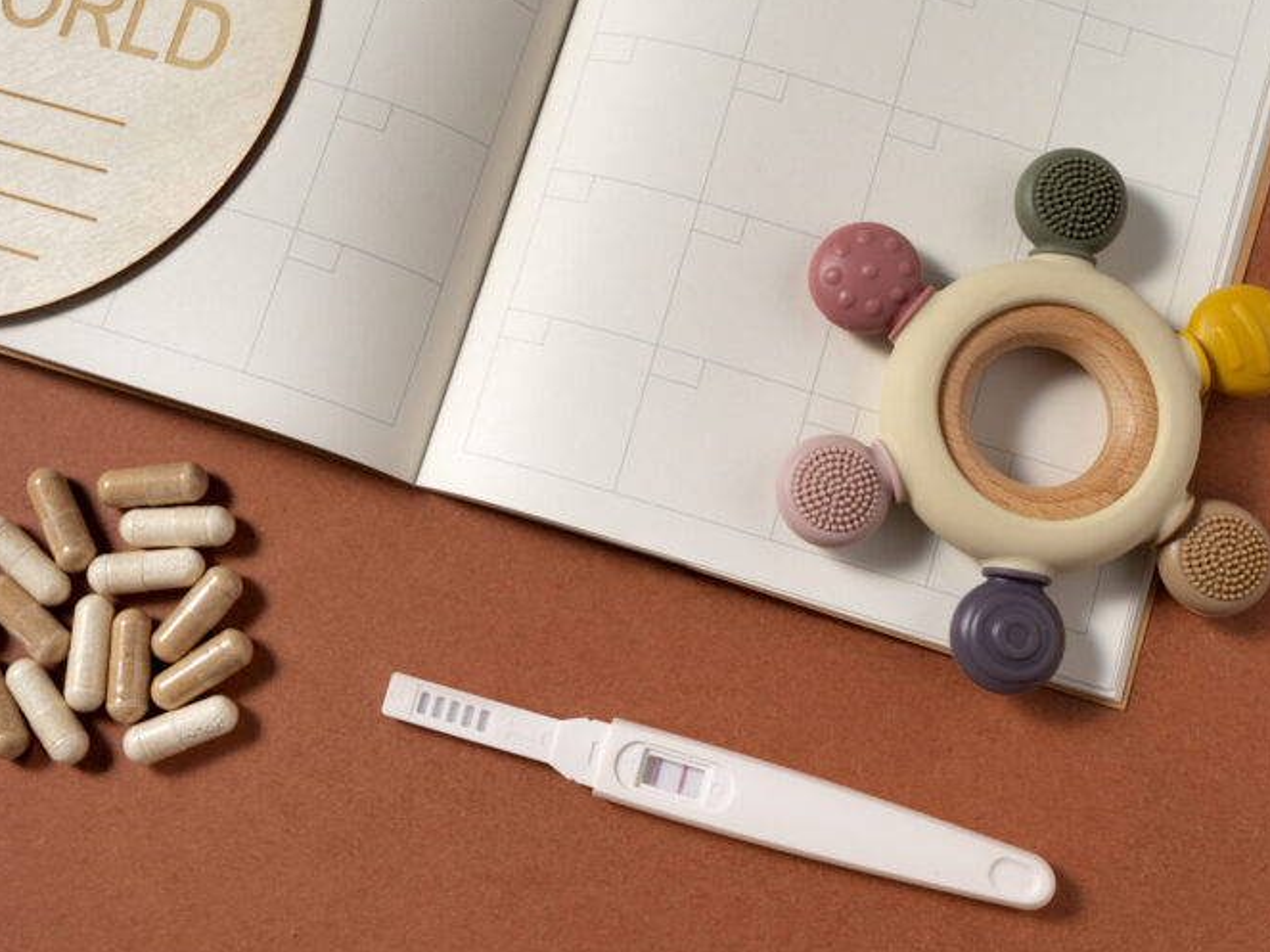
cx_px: 535
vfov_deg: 32.2
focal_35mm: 45
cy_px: 463
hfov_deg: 42.0
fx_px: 1651
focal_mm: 35
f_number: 5.6
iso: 125
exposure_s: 1/100
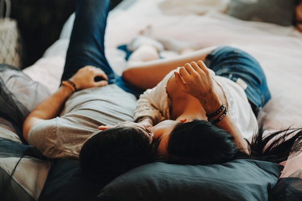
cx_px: 151
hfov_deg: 23.9
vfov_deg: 16.1
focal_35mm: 85
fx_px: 713
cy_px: 100
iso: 400
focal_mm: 85
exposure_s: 1/200
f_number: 2
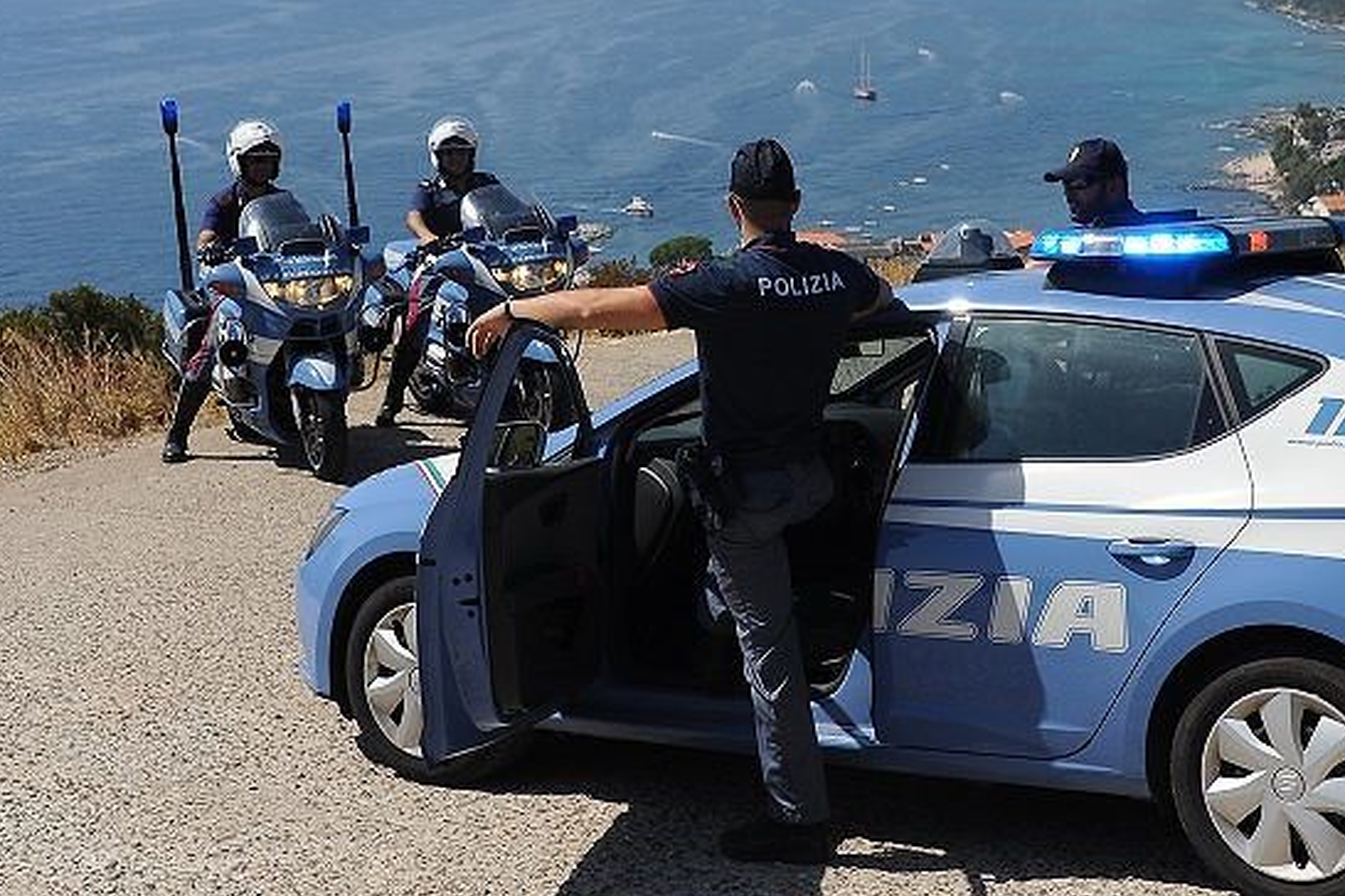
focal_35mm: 74
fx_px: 2765
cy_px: 295
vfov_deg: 18.4
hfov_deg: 27.3
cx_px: 801
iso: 400
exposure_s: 1/1000
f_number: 8
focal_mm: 38
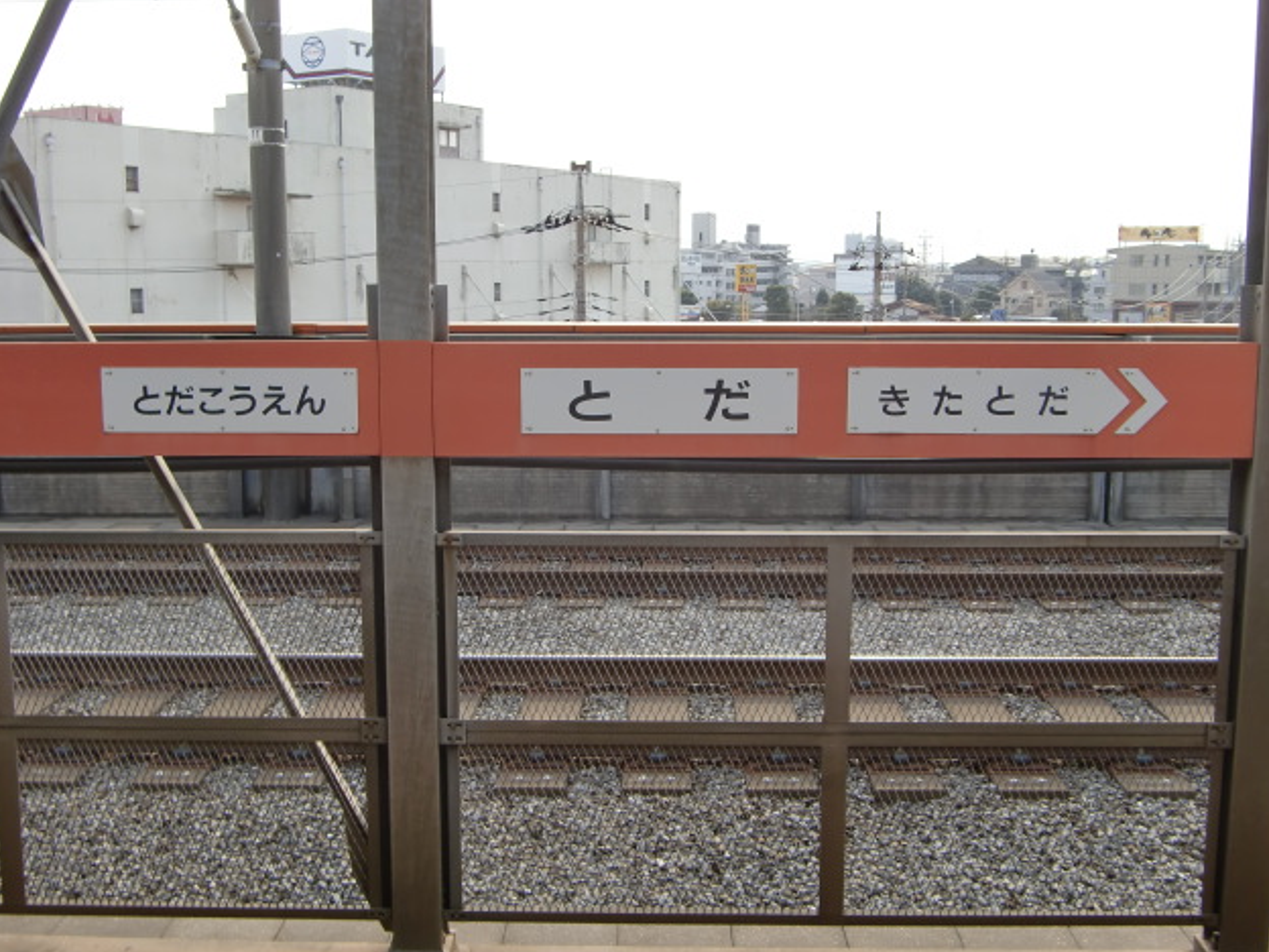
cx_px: 634
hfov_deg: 46.8
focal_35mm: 40
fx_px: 1466
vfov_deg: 36.0
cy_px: 486
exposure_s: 1/400
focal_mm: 6.9
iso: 64
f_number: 3
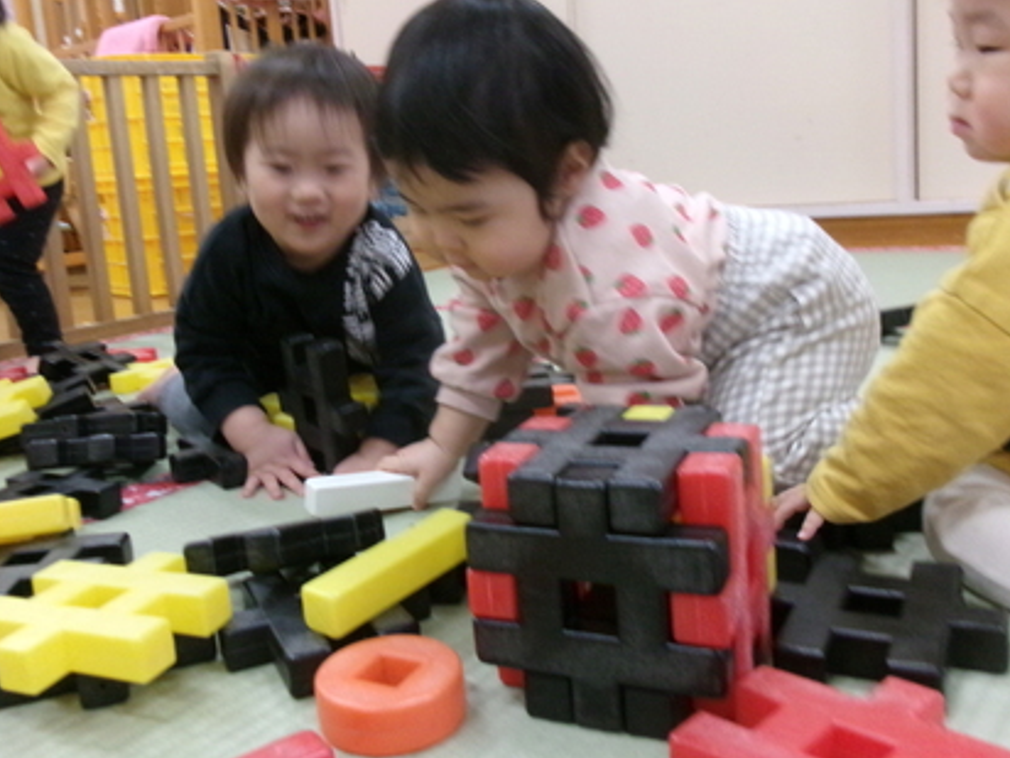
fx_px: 992
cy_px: 337
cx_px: 463
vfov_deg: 41.7
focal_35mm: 34
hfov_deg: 53.9
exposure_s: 1/75
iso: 800
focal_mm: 5.1
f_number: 3.9
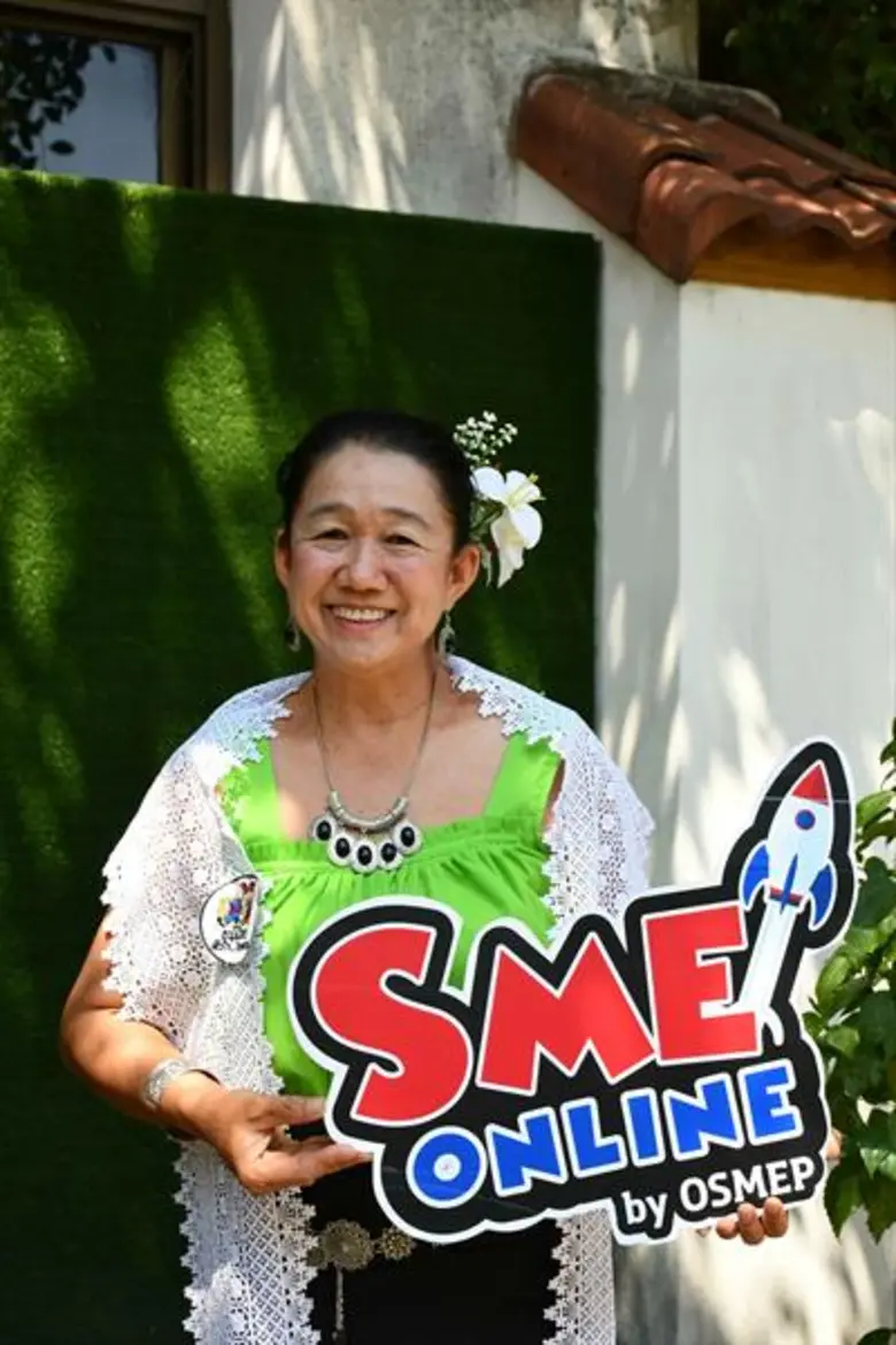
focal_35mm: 57
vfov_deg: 35.1
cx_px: 448
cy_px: 672
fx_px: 2128
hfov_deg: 23.8
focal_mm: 38
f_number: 5.6
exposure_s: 1/800
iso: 640
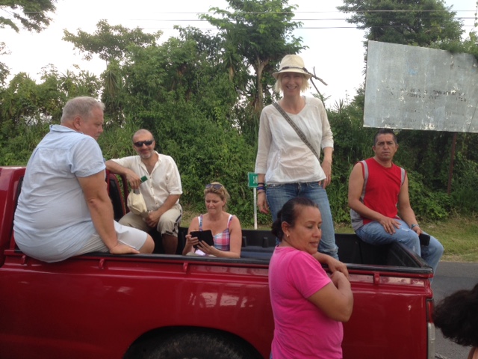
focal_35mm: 33
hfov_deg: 55.4
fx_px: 456
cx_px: 239
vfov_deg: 42.9
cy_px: 180
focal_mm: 4.12
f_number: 2.4
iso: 50
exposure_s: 1/180
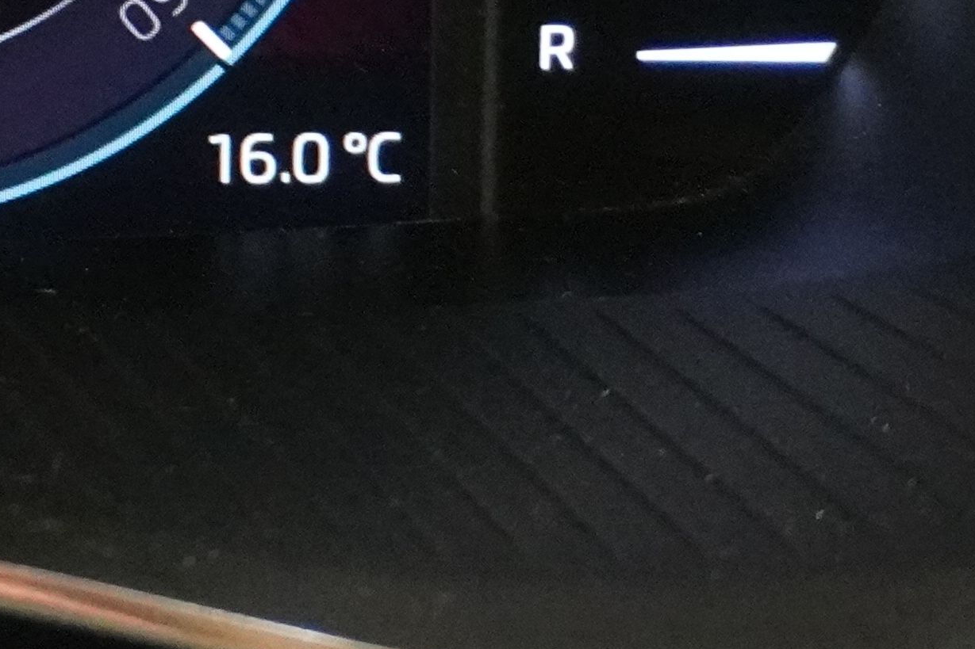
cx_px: -1193
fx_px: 5752
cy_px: -369
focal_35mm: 212
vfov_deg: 6.4
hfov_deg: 8.9
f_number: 4.5
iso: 6400
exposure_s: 1/50
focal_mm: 29
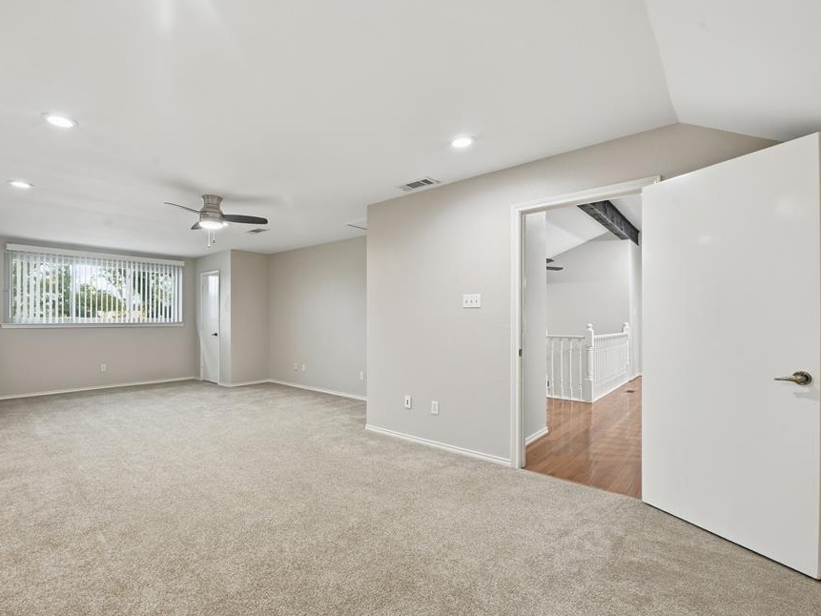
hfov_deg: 93.6
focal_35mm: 16
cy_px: 319
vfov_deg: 78.1
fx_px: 380
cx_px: 339
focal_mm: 14
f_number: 9
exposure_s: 1/40
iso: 100
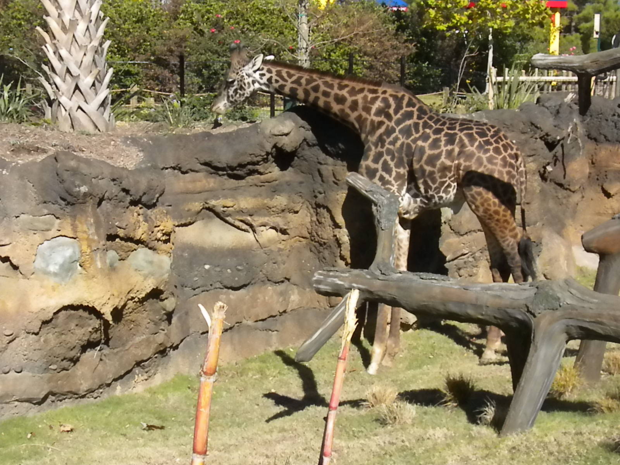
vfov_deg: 20.4
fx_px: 1290
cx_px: 310
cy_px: 232
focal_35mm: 72
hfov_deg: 27.0
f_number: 14
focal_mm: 12.7
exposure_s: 1/278
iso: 640
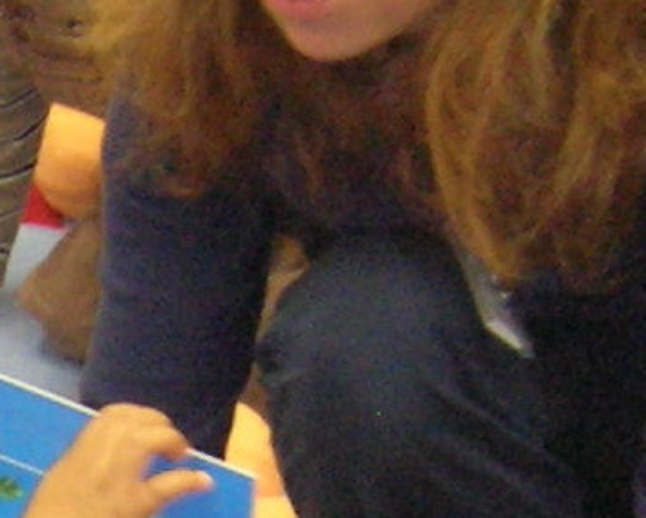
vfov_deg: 6.9
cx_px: -326
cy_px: 802
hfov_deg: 8.5
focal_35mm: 221
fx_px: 4229
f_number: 2.9
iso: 200
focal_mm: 5.8
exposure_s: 1/15.3
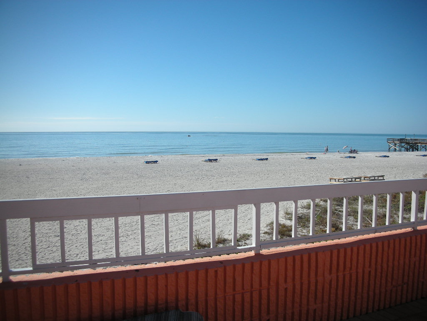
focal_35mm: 35
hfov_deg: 52.6
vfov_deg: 40.7
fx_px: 432
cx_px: 214
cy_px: 160
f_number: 7.9
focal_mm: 5.8
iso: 50
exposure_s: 1/176
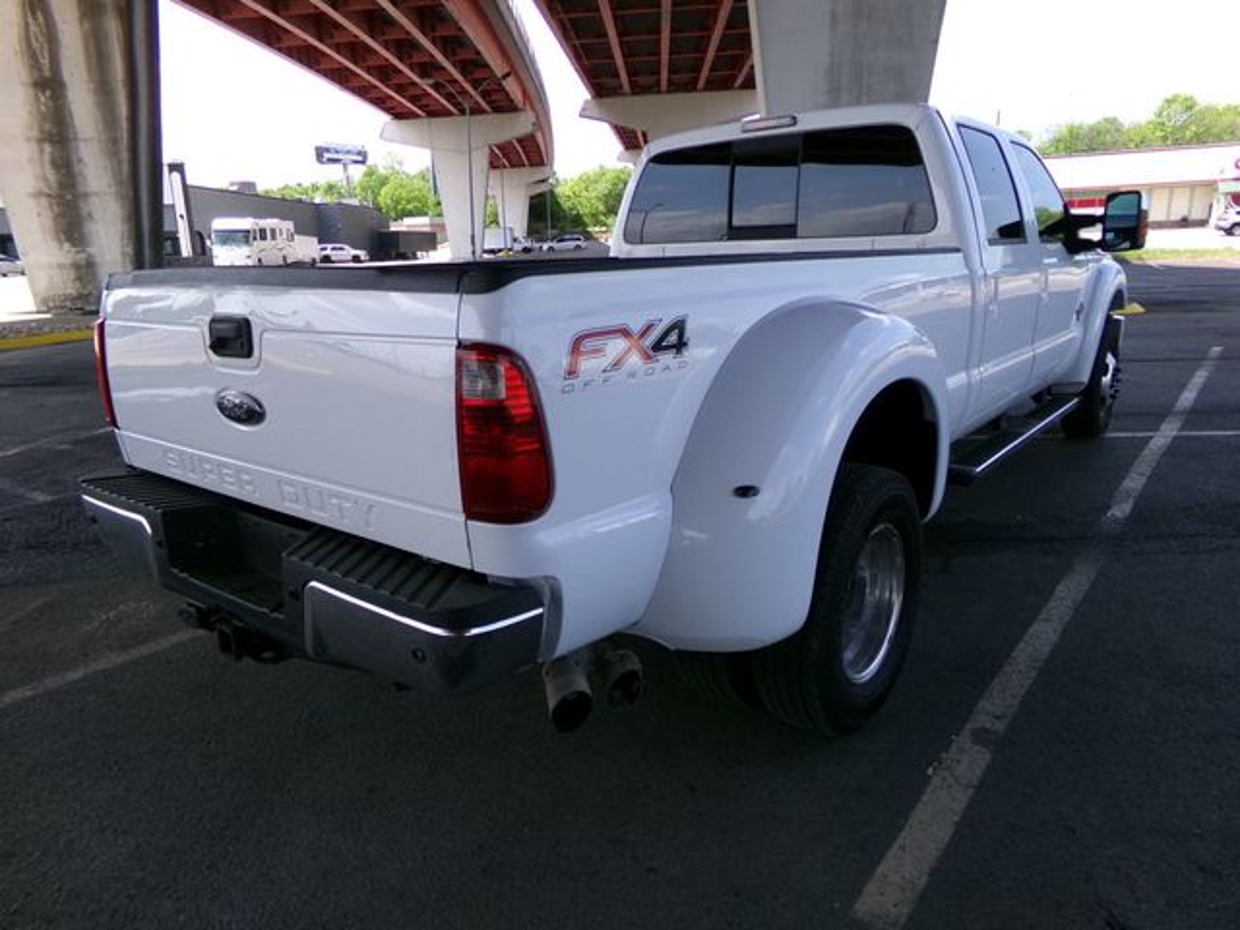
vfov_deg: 56.8
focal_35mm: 24
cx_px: 620
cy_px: 465
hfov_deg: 71.6
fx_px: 860
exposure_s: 1/250
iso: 100
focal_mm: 4.3
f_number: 3.7
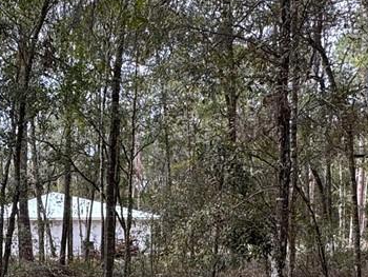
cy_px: 295
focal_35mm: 64
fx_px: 681
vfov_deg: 21.9
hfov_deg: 28.7
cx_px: 19
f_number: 2.2
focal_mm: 2.22
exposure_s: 1/99
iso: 50
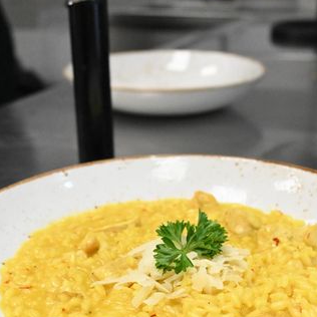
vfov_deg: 31.9
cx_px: 158
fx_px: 552
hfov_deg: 32.0
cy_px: 201
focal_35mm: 53
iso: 8000
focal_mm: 27.5
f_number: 5
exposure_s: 1/1250
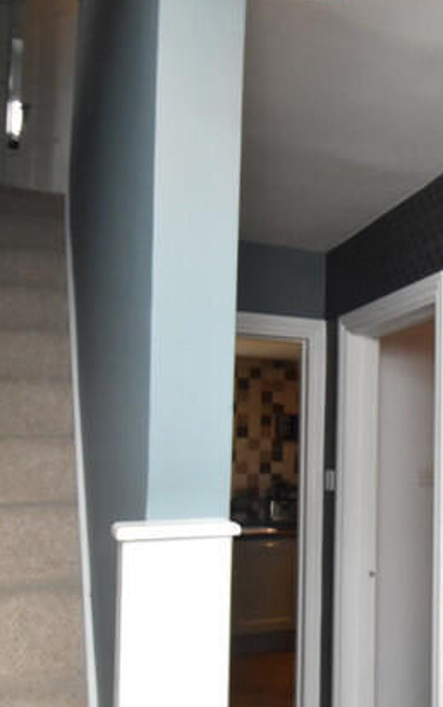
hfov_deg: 29.7
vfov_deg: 51.4
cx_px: 507
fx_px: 733
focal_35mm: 38
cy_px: 387
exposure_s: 1/60
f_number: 9
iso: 1600
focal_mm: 10
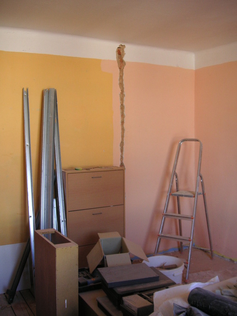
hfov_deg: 38.7
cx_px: 118
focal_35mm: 37
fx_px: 338
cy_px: 158
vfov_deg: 50.1
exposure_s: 1/45
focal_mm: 6.1
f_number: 2.8
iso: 64
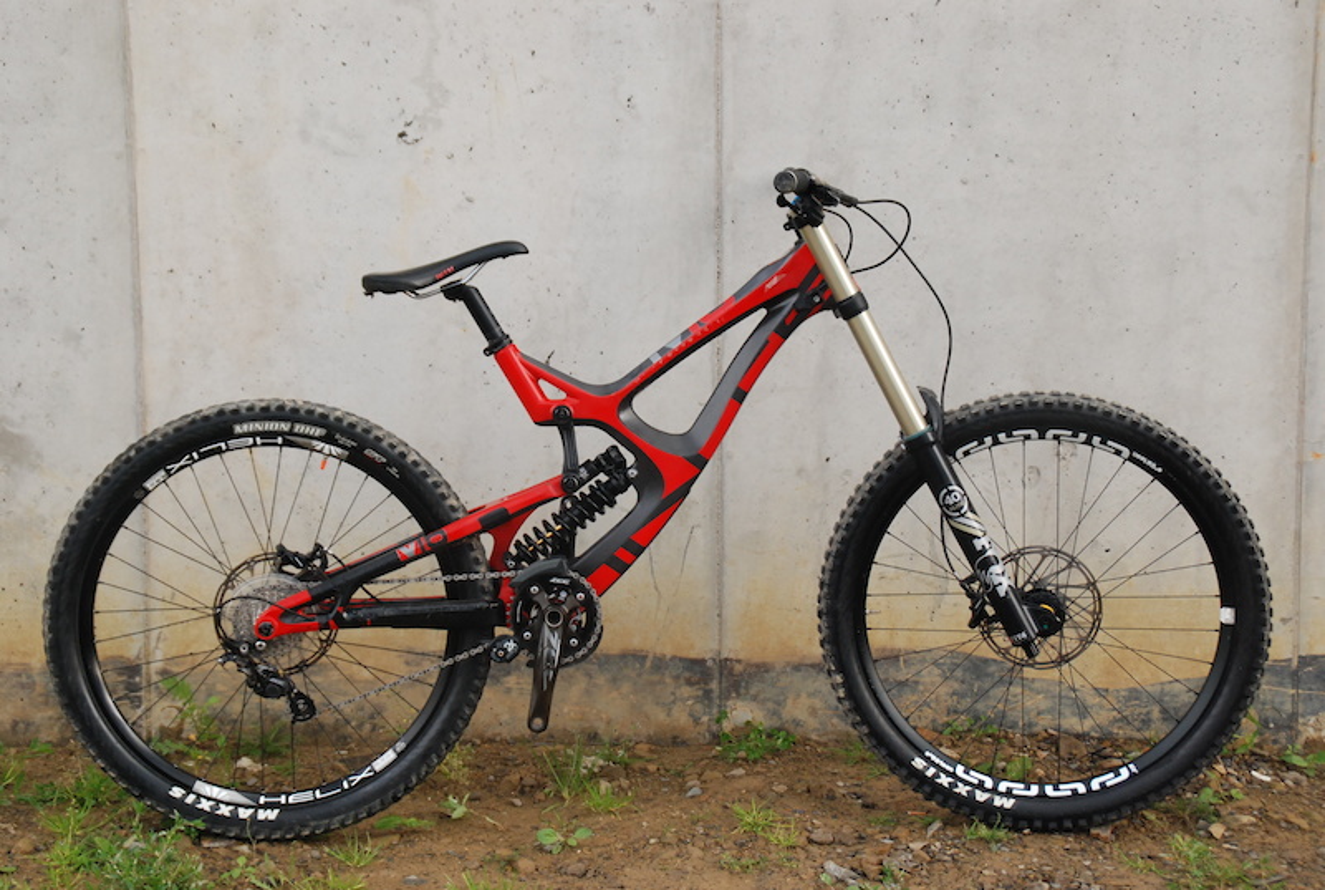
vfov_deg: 18.3
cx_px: 662
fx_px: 2766
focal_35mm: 75
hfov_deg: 26.9
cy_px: 445
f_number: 8
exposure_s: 1/250
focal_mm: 50
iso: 800
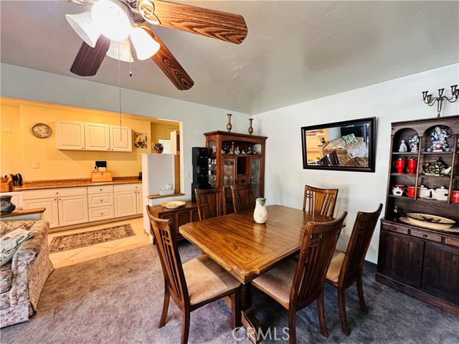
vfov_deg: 85.7
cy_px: 172
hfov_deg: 102.1
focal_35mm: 14
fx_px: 186
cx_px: 230
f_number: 2.2
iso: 320
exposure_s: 1/60
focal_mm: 2.22
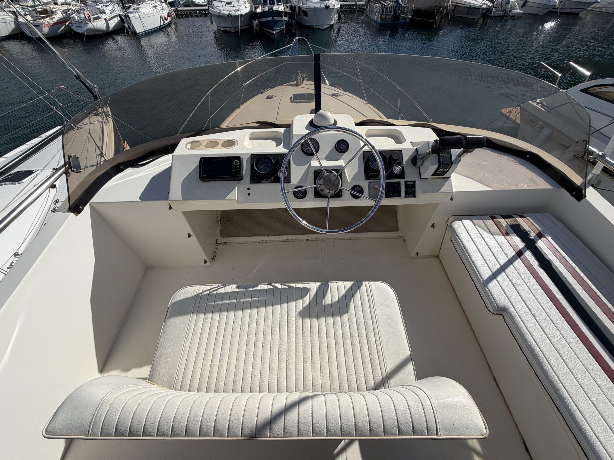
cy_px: 230
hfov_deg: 102.1
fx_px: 248
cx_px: 307
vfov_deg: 85.7
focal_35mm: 14
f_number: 2.2
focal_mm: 2.22
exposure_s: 1/1961
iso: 20
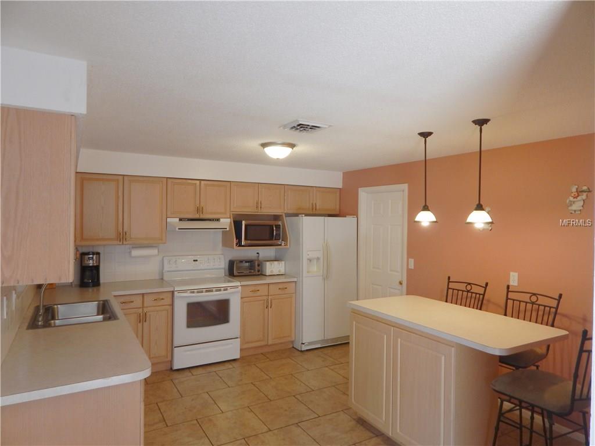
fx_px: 378
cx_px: 298
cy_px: 223
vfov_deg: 61.1
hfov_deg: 76.4
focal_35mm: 22
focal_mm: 4
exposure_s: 1/30
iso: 125
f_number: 3
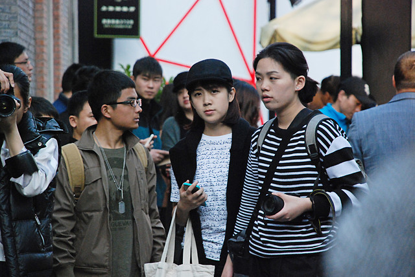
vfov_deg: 6.8
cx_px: 208
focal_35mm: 202
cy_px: 138
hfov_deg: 10.2
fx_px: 2336
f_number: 5.6
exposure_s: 1/750
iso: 1600
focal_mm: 135
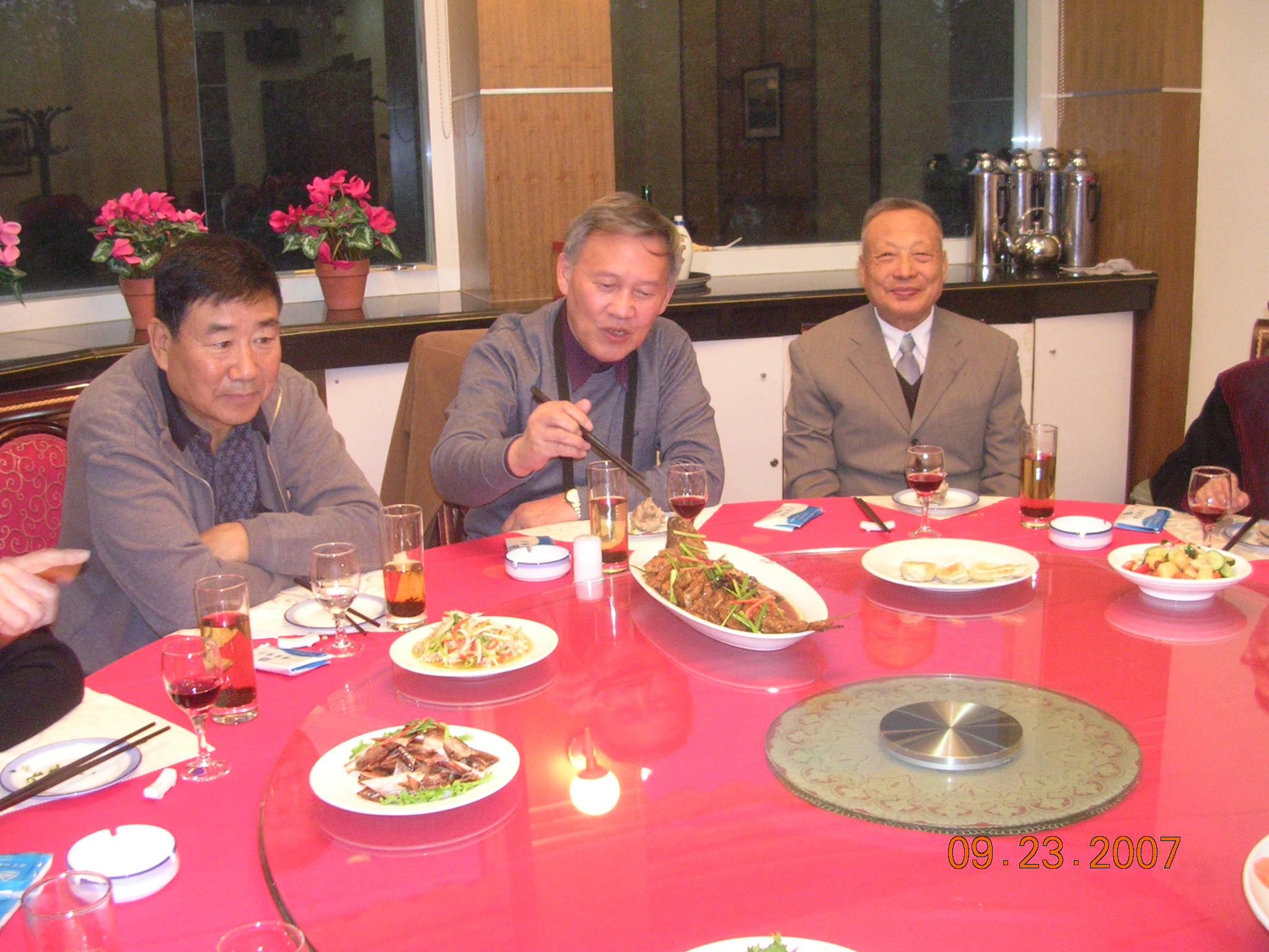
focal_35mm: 38
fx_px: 1393
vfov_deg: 37.7
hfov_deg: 49.0
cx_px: 634
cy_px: 476
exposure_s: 1/7.3
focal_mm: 5.8
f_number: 2.8
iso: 200
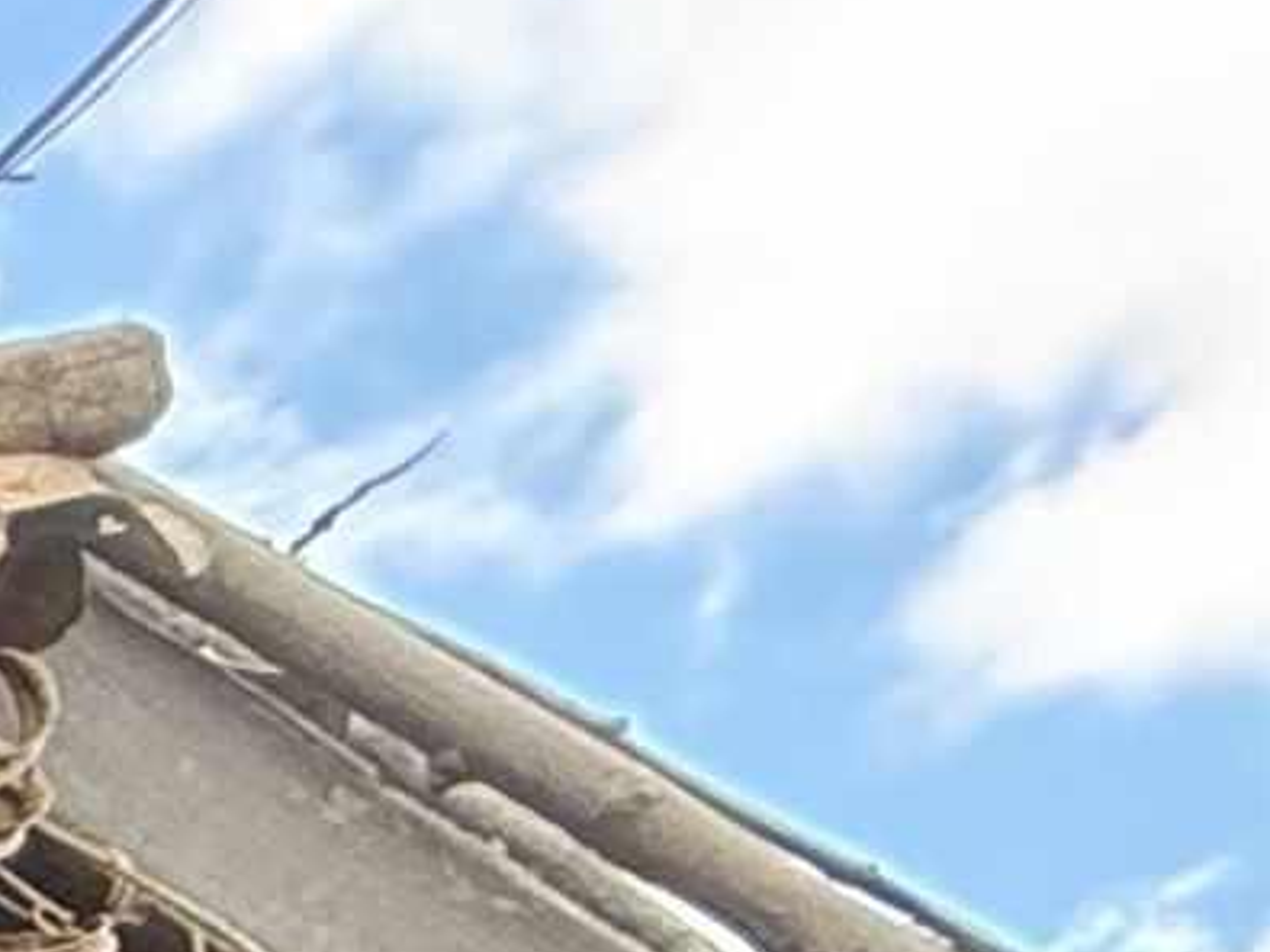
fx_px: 3998
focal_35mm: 109
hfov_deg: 8.5
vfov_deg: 10.7
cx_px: -3659
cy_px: 2573
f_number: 2.2
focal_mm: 2.22
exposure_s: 1/99
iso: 200
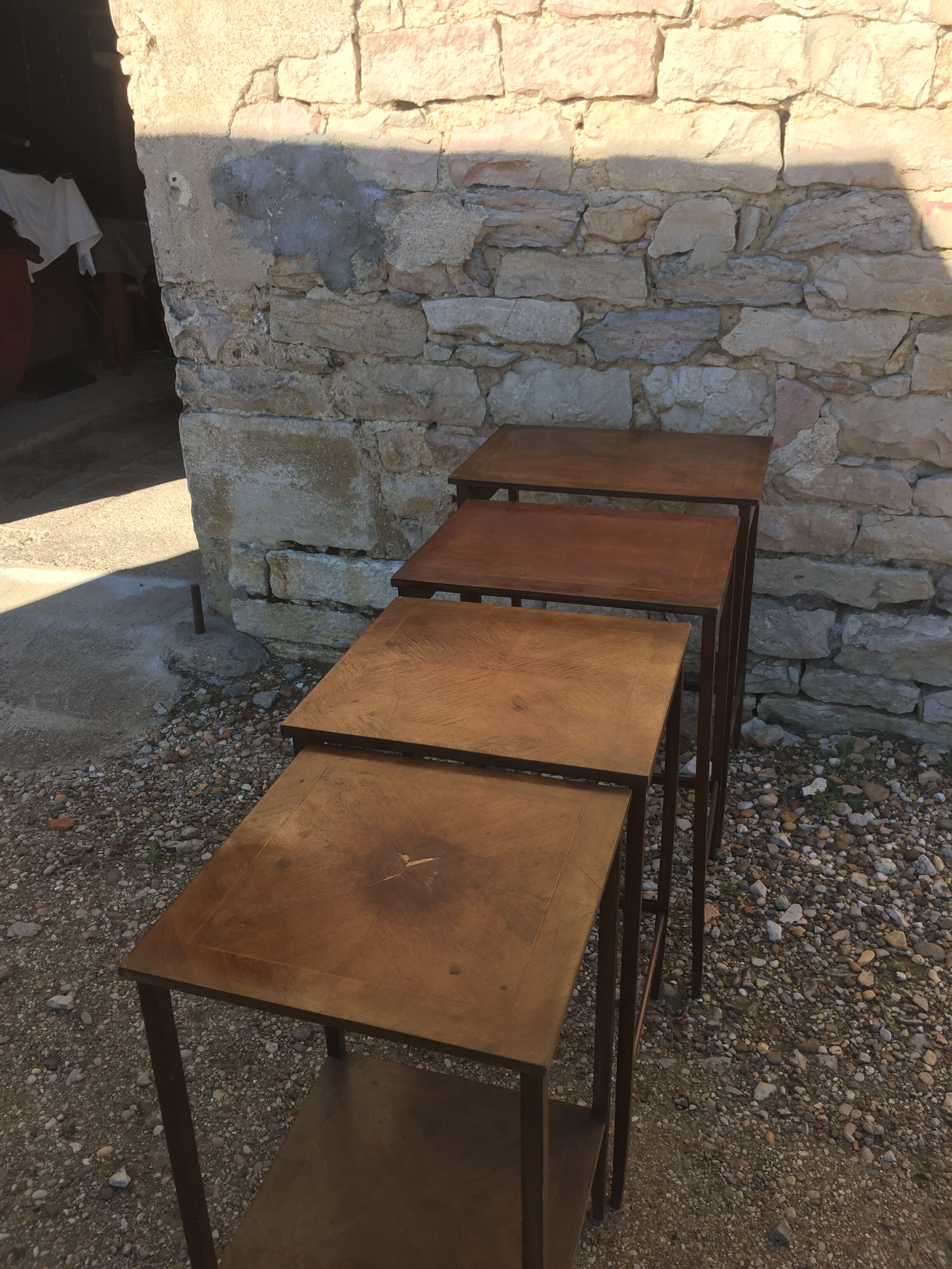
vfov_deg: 61.7
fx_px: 1063
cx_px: 476
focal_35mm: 29
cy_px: 634
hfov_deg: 48.2
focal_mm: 4.15
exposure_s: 1/648
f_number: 2.2
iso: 32
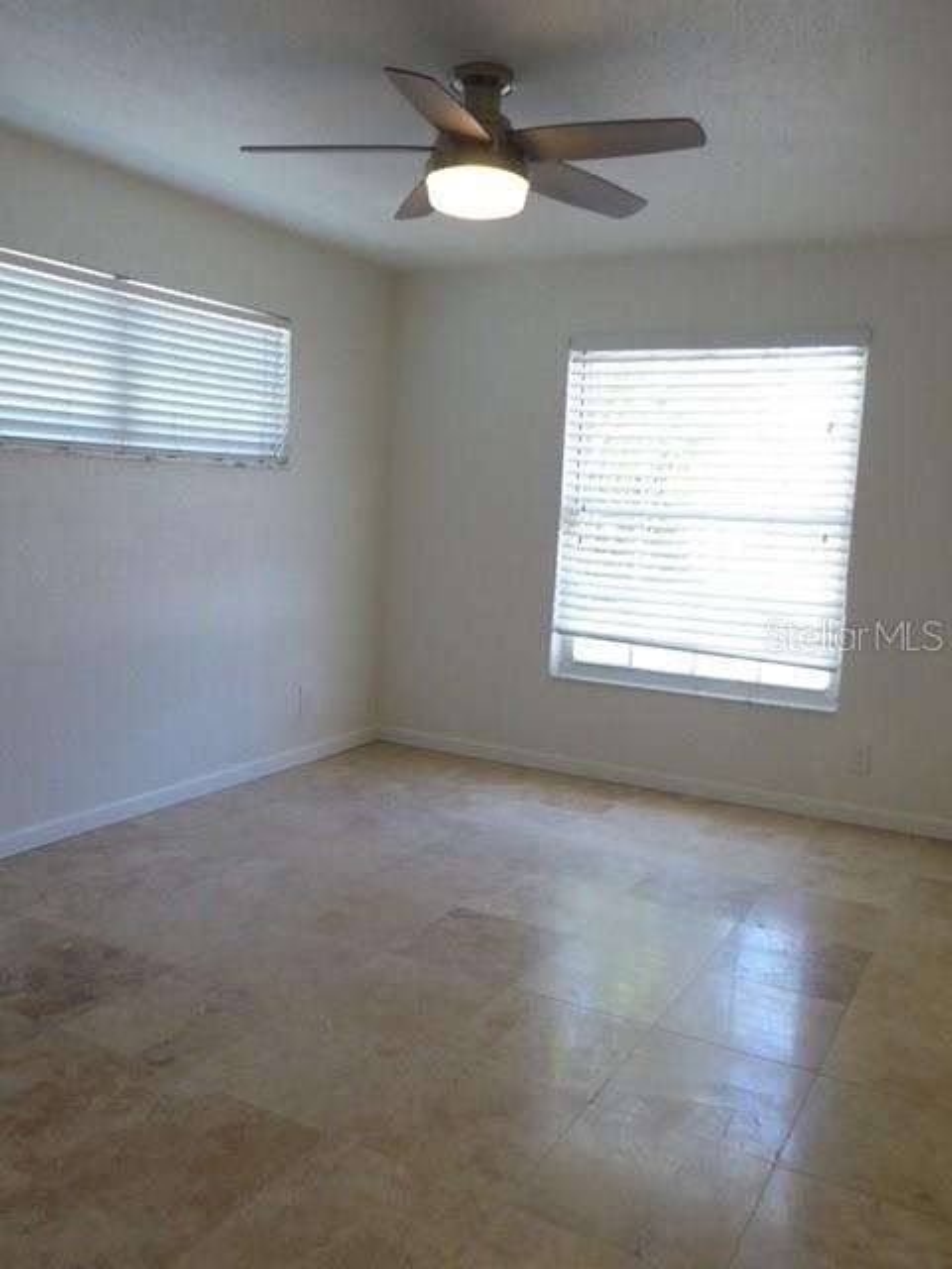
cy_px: 634
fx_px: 1063
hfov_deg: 48.2
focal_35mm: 29
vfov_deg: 61.7
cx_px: 476
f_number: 3.5
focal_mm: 5
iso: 320
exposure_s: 1/60
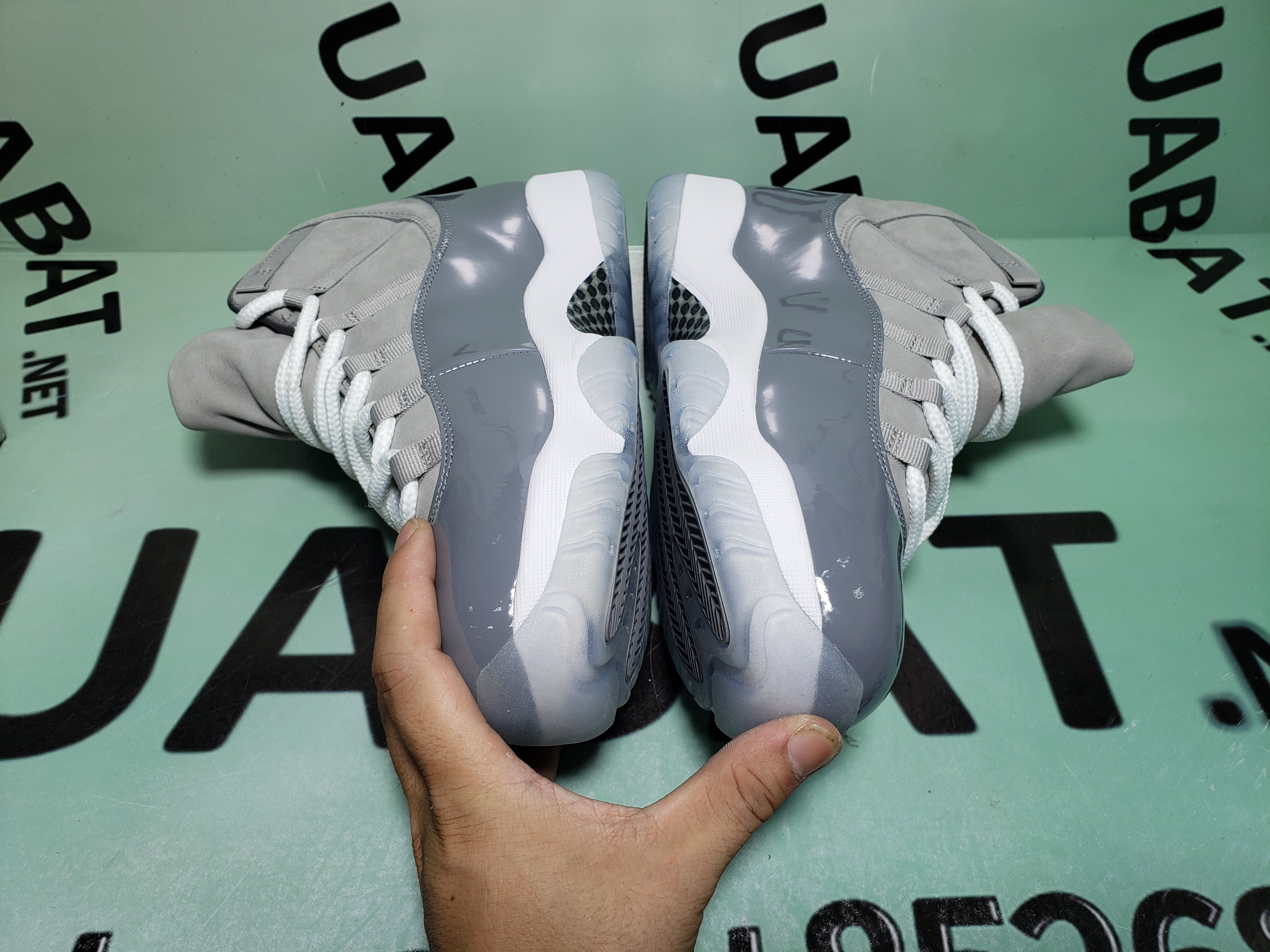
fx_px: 954
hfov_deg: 67.3
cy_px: 476
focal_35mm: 26
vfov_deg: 53.1
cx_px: 635
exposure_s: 1/185
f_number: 2.4
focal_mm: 4.3
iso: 50
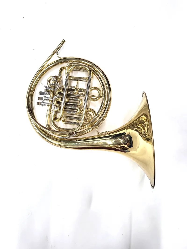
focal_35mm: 26
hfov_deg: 53.1
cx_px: 94
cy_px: 124
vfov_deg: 67.3
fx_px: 187
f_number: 1.8
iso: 125
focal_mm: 4.25
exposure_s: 1/100
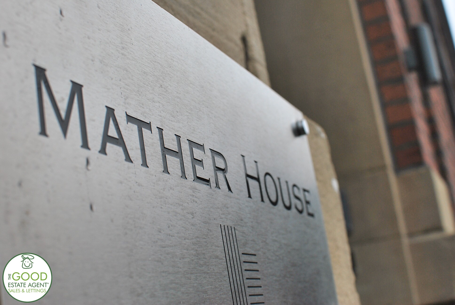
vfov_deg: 25.8
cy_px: 152
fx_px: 664
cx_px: 228
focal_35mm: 52
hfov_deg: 37.8
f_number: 5.6
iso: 200
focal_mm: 35
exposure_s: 1/125
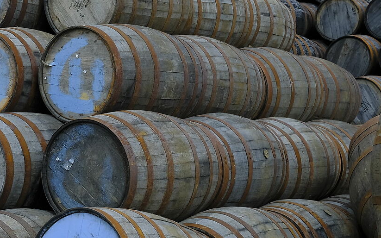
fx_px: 1080
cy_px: 129
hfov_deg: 19.3
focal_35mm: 104
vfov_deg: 12.6
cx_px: -21
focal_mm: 23
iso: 200
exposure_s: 1/100
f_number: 10
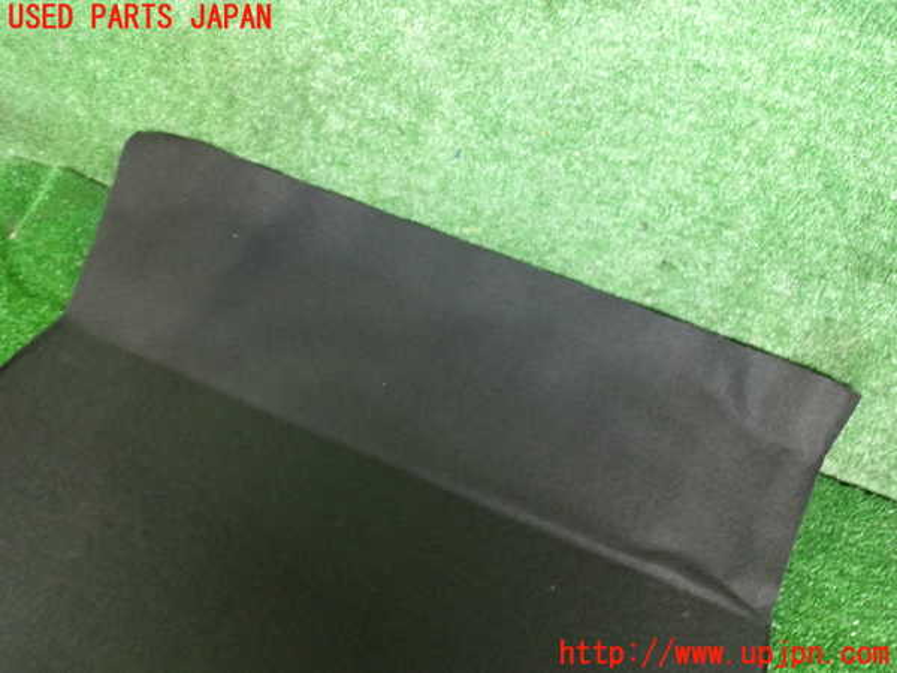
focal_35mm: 30
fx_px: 777
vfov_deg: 46.8
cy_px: 336
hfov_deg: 60.0
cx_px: 448
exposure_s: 1/25
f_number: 2.3
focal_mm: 5.4
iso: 800
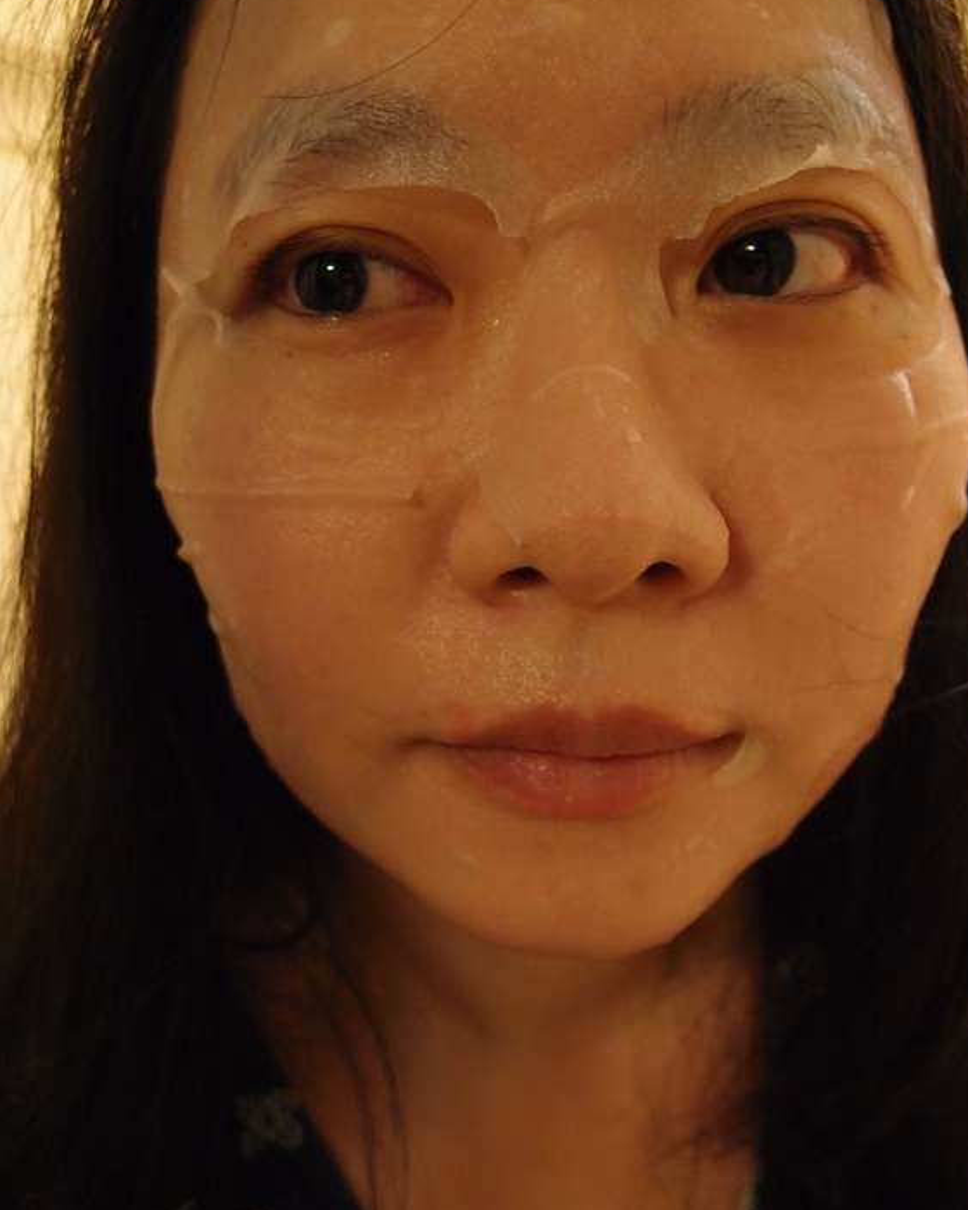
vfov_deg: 58.8
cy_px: 583
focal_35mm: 30
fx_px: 1074
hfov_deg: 48.5
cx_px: 496
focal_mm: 6
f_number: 1.8
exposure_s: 1/30
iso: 400
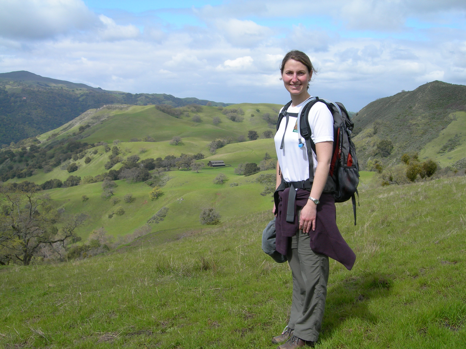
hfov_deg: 49.0
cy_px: 174
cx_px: 233
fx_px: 512
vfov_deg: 37.7
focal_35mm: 38
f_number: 4.8
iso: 50
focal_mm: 7.8
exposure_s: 1/432
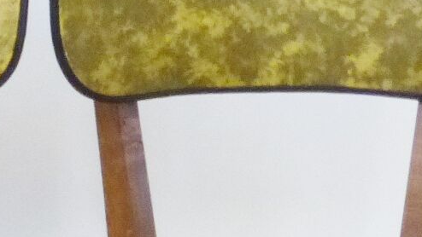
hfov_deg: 4.4
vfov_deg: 2.5
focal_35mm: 480
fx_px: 5372
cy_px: 361
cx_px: -472
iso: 400
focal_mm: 14.2
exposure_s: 1/15
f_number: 5.1
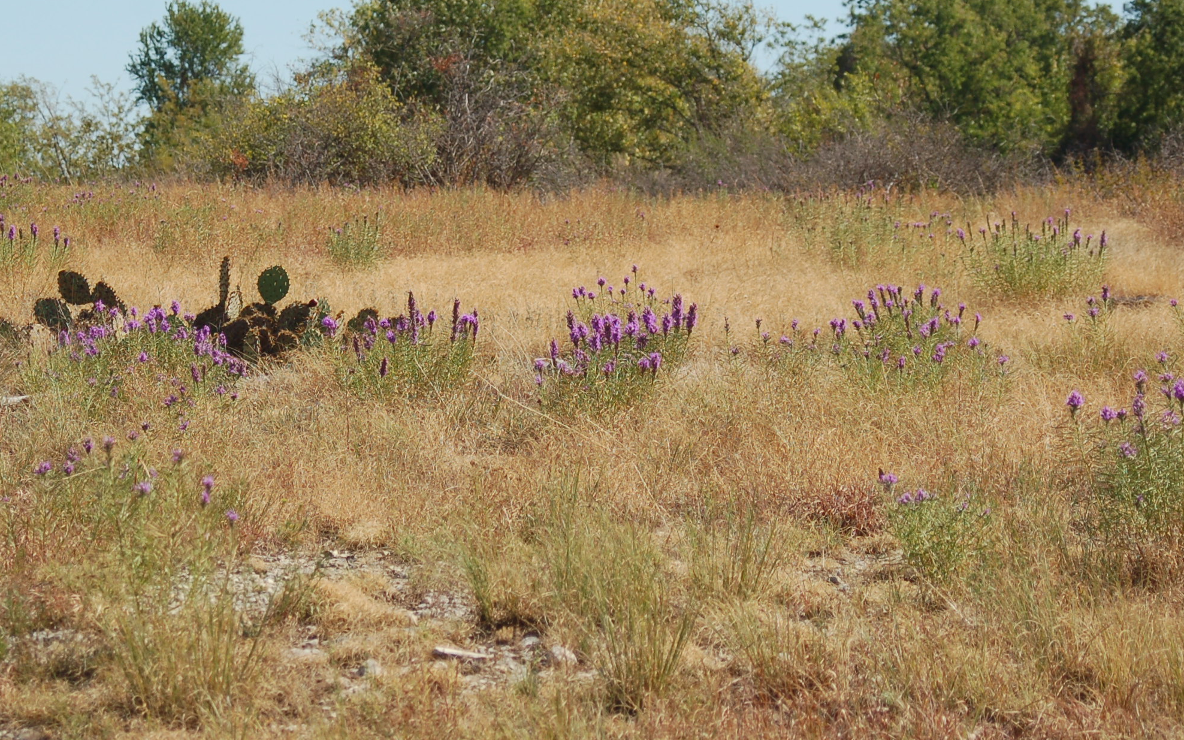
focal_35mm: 186
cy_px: 308
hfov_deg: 11.3
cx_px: 419
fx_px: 6002
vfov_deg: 7.1
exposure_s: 1/640
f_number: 6.3
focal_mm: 80
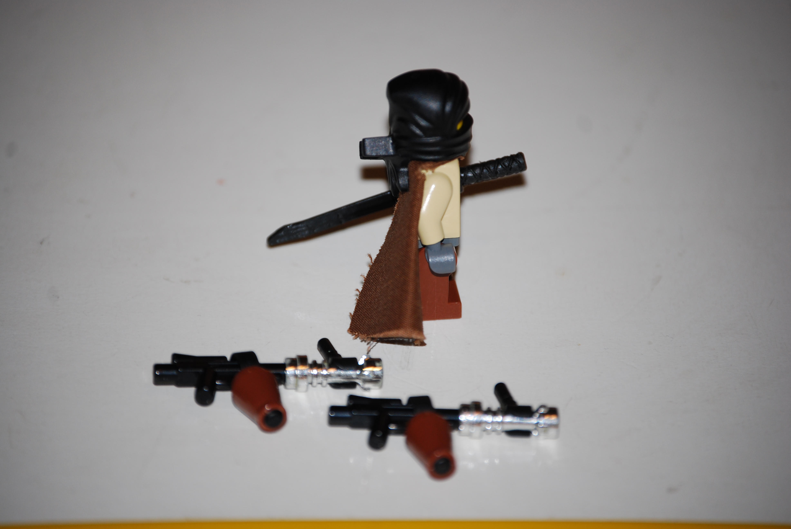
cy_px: 264
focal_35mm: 195
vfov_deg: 7.1
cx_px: 396
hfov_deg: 10.5
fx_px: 4290
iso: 200
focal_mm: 130
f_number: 5
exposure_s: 1/60
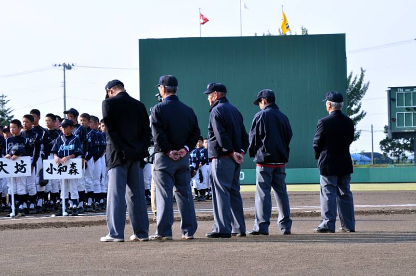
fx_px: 1817
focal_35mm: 158
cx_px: 208
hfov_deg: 13.1
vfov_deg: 8.7
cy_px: 138
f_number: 9
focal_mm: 105
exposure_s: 1/160
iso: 200
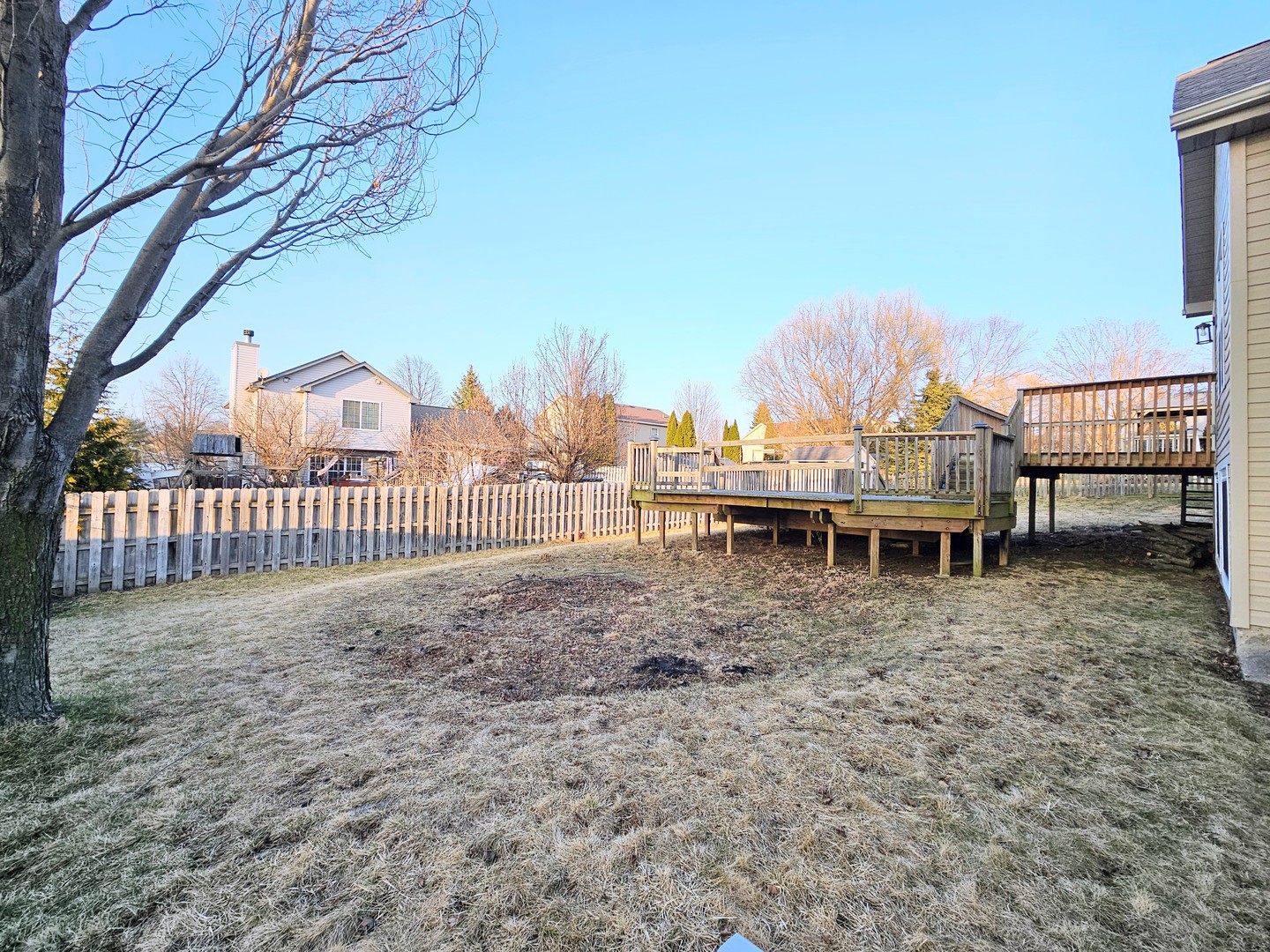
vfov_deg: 89.9
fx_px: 477
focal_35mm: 13
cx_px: 635
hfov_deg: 106.2
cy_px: 476
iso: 50
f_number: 2.2
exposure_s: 1/393
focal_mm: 2.2
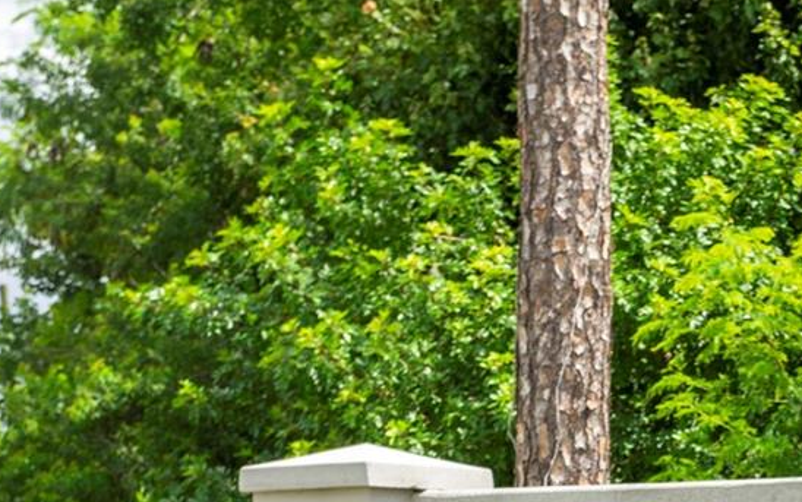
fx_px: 2602
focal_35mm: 119
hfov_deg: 16.9
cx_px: 915
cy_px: 745
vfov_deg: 10.6
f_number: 8
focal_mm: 40
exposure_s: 1/125
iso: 100
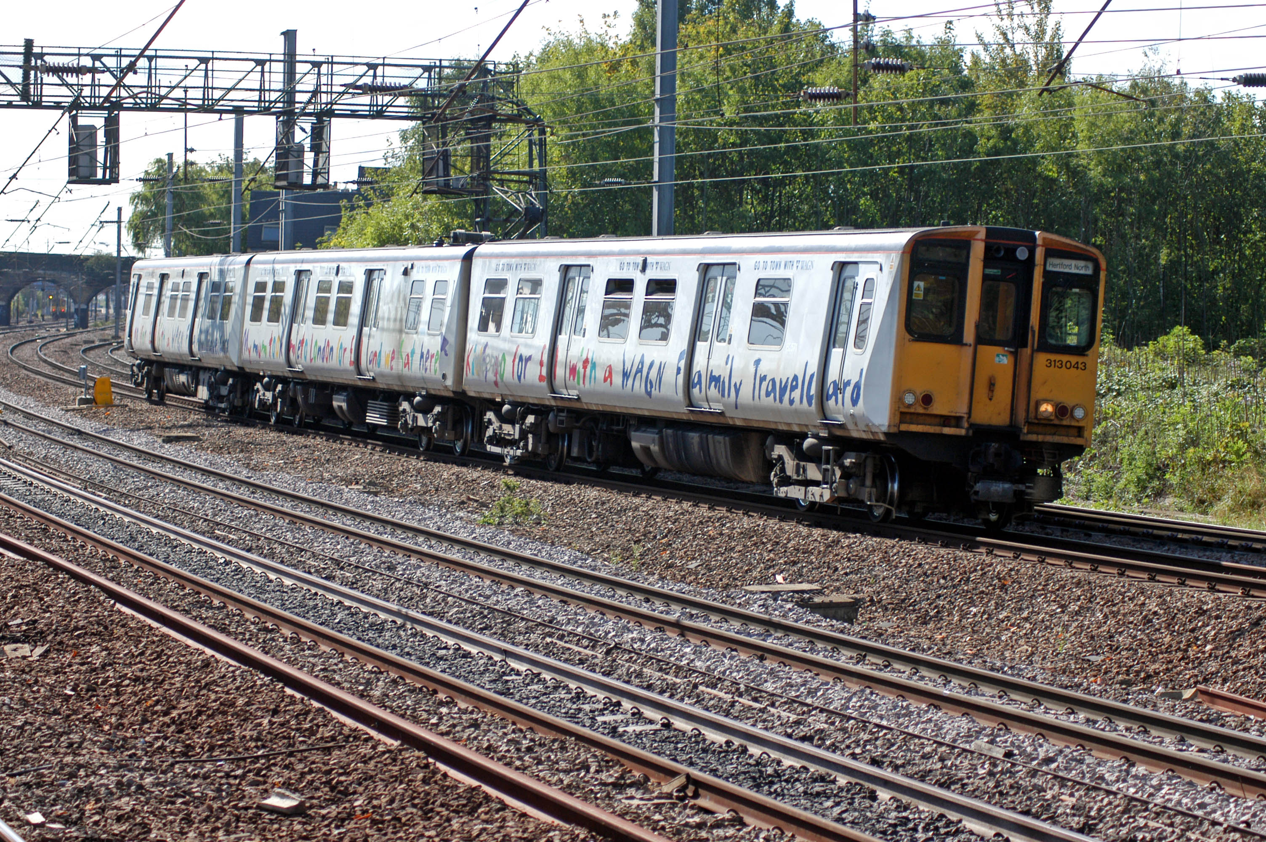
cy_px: 421
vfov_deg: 12.2
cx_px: 633
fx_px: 3953
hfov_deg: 18.2
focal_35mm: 112
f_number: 5.6
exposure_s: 1/640
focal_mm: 75
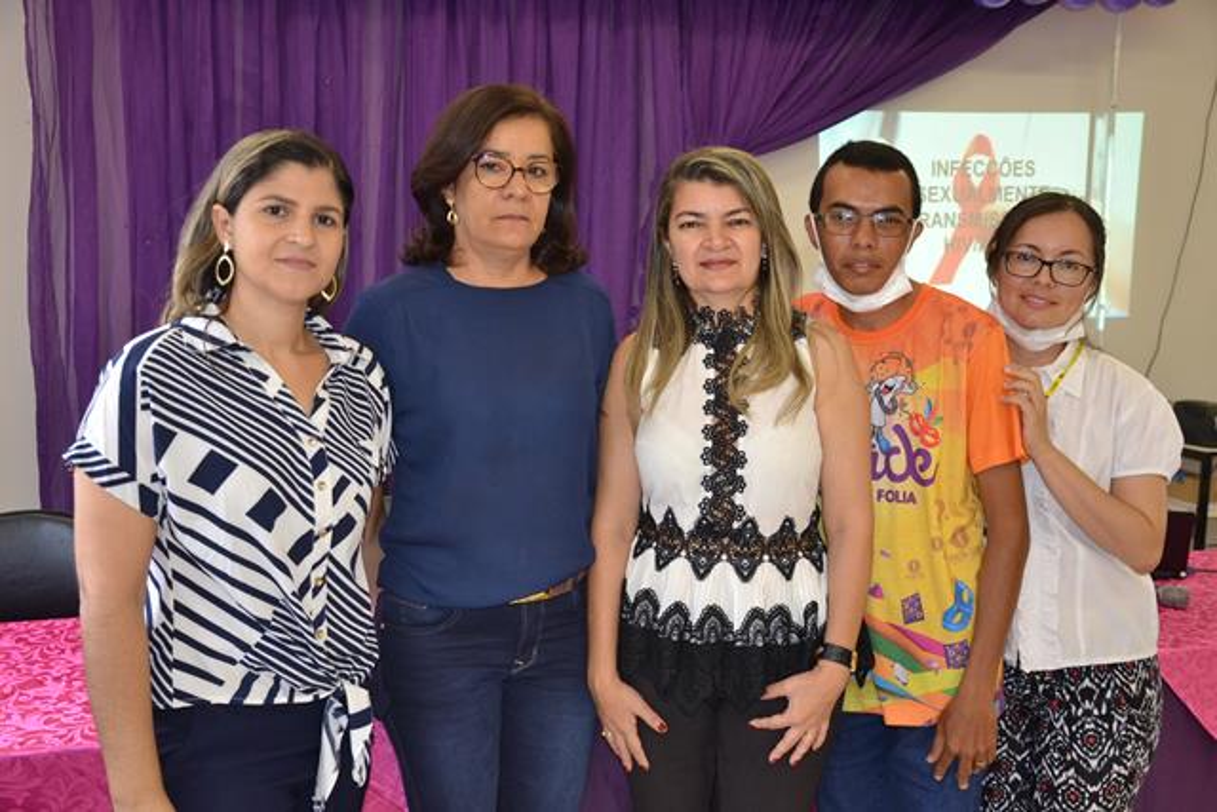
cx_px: 608
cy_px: 406
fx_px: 1268
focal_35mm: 38
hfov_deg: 51.3
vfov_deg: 35.5
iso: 800
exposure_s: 1/100
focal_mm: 25
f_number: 4
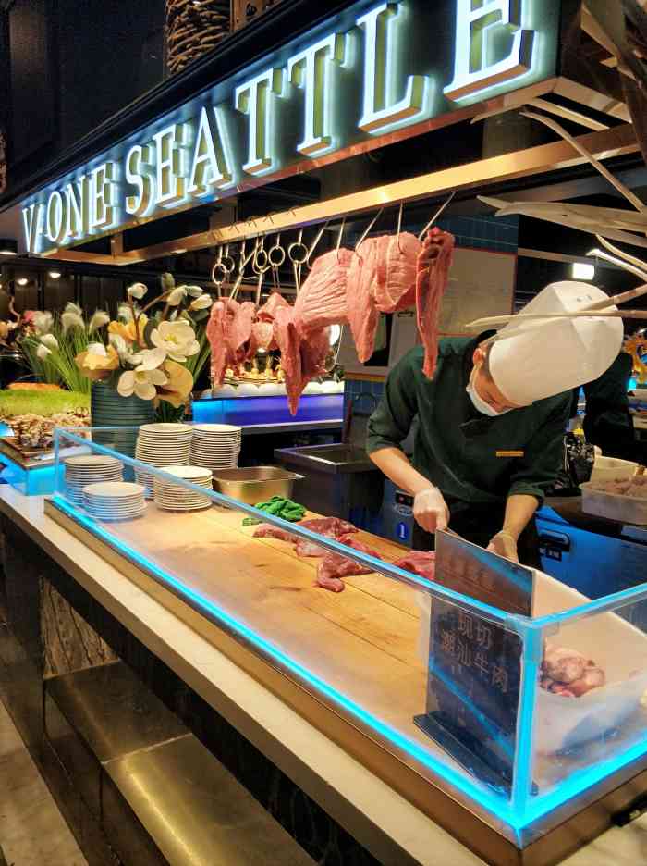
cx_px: 324
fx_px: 674
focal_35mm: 27
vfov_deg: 65.4
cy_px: 433
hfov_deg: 51.3
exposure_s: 1/50
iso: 307
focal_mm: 3.82
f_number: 1.8
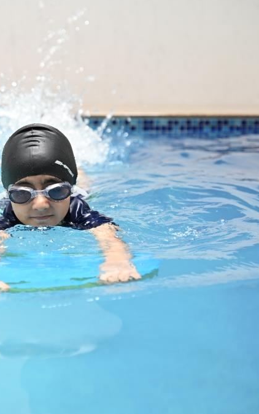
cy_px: 205
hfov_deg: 12.7
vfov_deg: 20.4
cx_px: 31
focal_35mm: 102
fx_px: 1152
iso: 640
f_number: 3.2
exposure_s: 1/500
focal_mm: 66
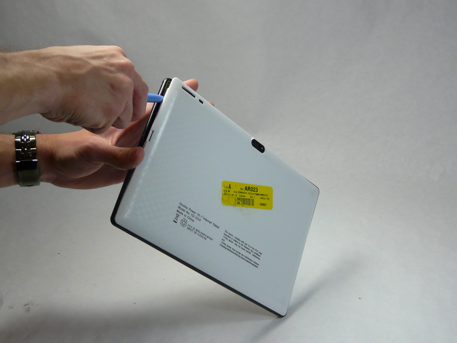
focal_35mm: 51
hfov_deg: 37.5
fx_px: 673
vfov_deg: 28.6
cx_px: 228
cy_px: 172
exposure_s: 1/160
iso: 100
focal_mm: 6.5
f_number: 3.2
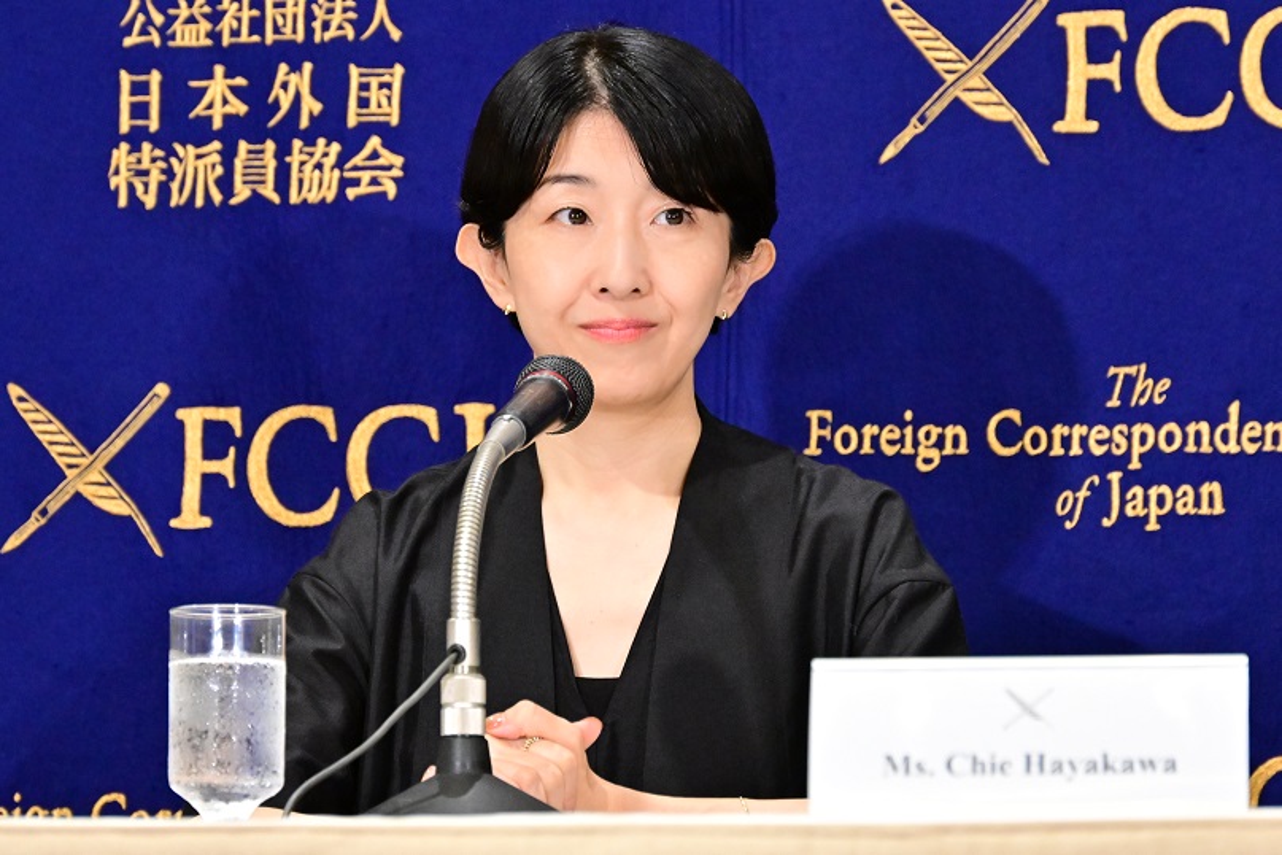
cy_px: 428
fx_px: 7193
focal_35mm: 202
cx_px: 641
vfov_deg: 6.8
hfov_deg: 10.2
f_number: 6.3
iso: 5000
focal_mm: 135
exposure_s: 1/200
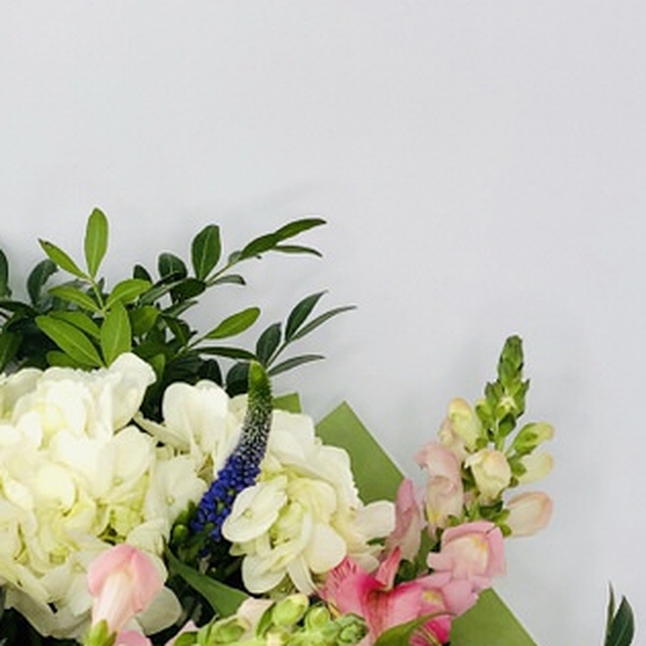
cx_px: 90
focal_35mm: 140
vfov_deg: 11.9
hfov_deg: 12.4
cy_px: 970
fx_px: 2956
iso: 20
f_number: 2.4
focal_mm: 6
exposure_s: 1/50
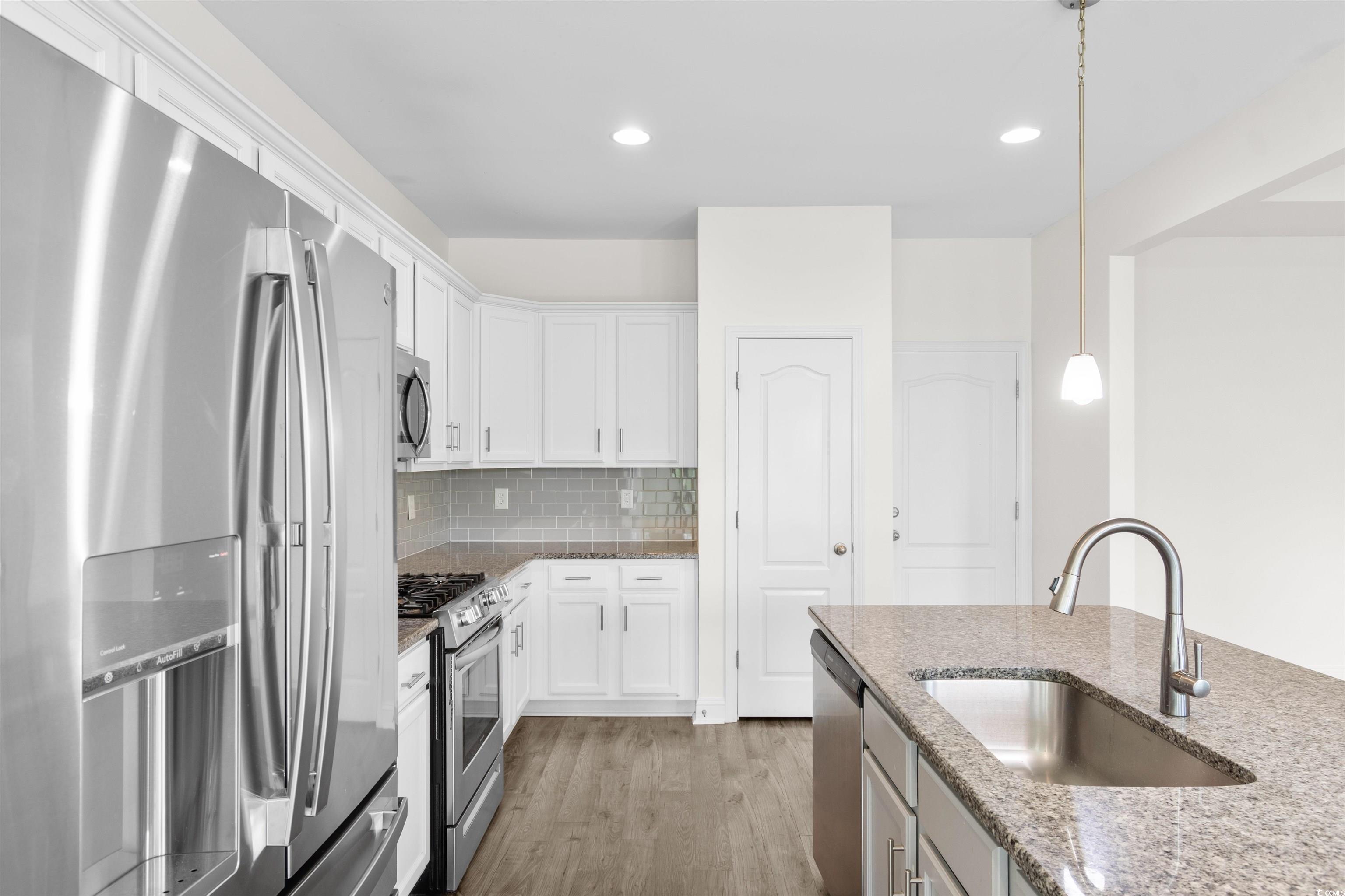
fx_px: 785
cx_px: 672
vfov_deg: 59.5
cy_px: 448
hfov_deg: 81.2
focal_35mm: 21
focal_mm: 14
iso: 100
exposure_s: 1
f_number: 5
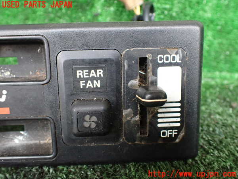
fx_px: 206
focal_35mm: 30
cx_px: 119
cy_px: 90
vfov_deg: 46.8
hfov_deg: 60.0
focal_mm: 5.4
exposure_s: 1/30
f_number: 2.3
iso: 800
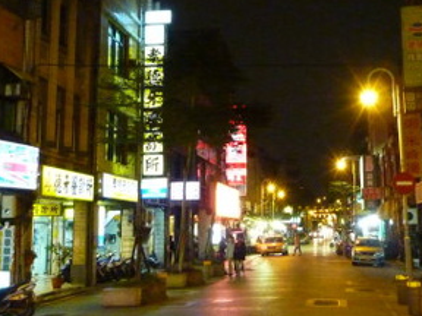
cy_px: 124
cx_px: 273
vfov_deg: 28.0
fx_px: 634
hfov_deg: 36.5
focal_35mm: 52
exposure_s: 1/15
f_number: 2.8
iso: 800
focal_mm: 4.4
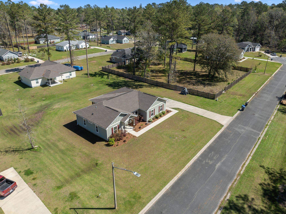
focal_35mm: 24
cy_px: 107
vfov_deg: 56.8
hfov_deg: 71.6
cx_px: 143
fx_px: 198
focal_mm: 12.29
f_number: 2.8
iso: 100
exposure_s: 1/1250
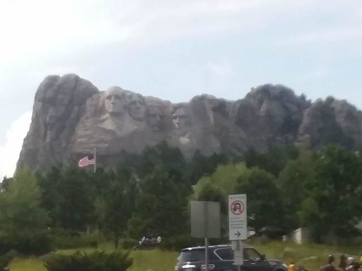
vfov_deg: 48.2
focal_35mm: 29
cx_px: 181
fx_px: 303
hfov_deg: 61.7
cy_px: 136
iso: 40
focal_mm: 2.47
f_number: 1.9
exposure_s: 1/233
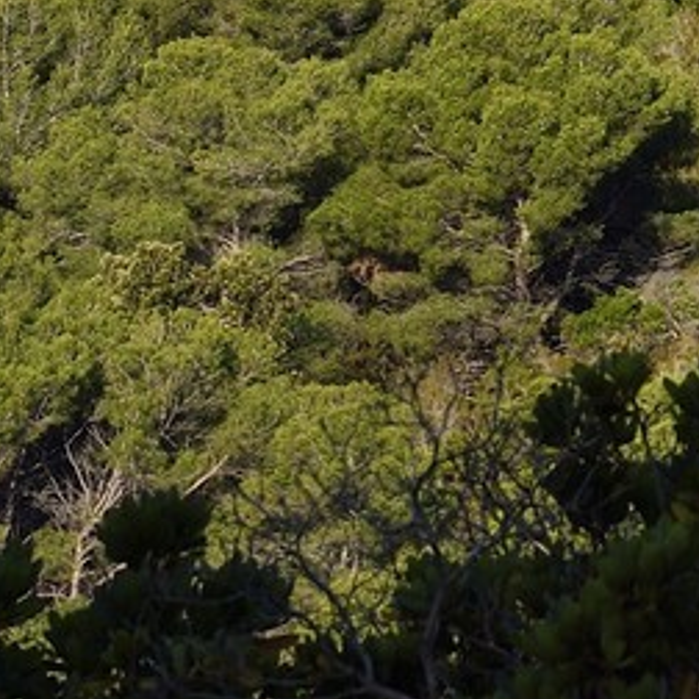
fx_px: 7151
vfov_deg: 5.5
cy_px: -531
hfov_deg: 5.3
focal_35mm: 313
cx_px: 1914
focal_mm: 58
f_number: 9
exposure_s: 1/800
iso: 320
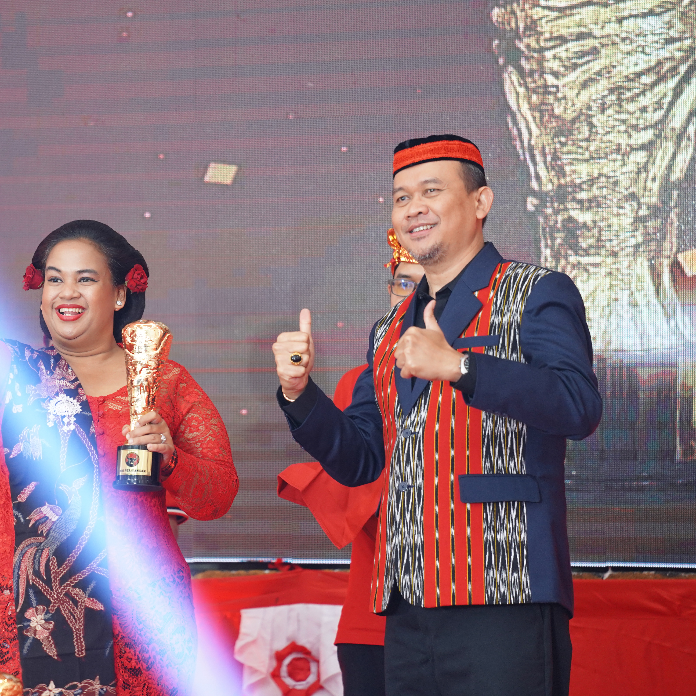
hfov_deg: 6.8
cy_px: 347
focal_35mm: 256
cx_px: 179
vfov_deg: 6.8
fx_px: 5823
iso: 1250
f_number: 2.8
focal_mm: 200
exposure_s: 1/80
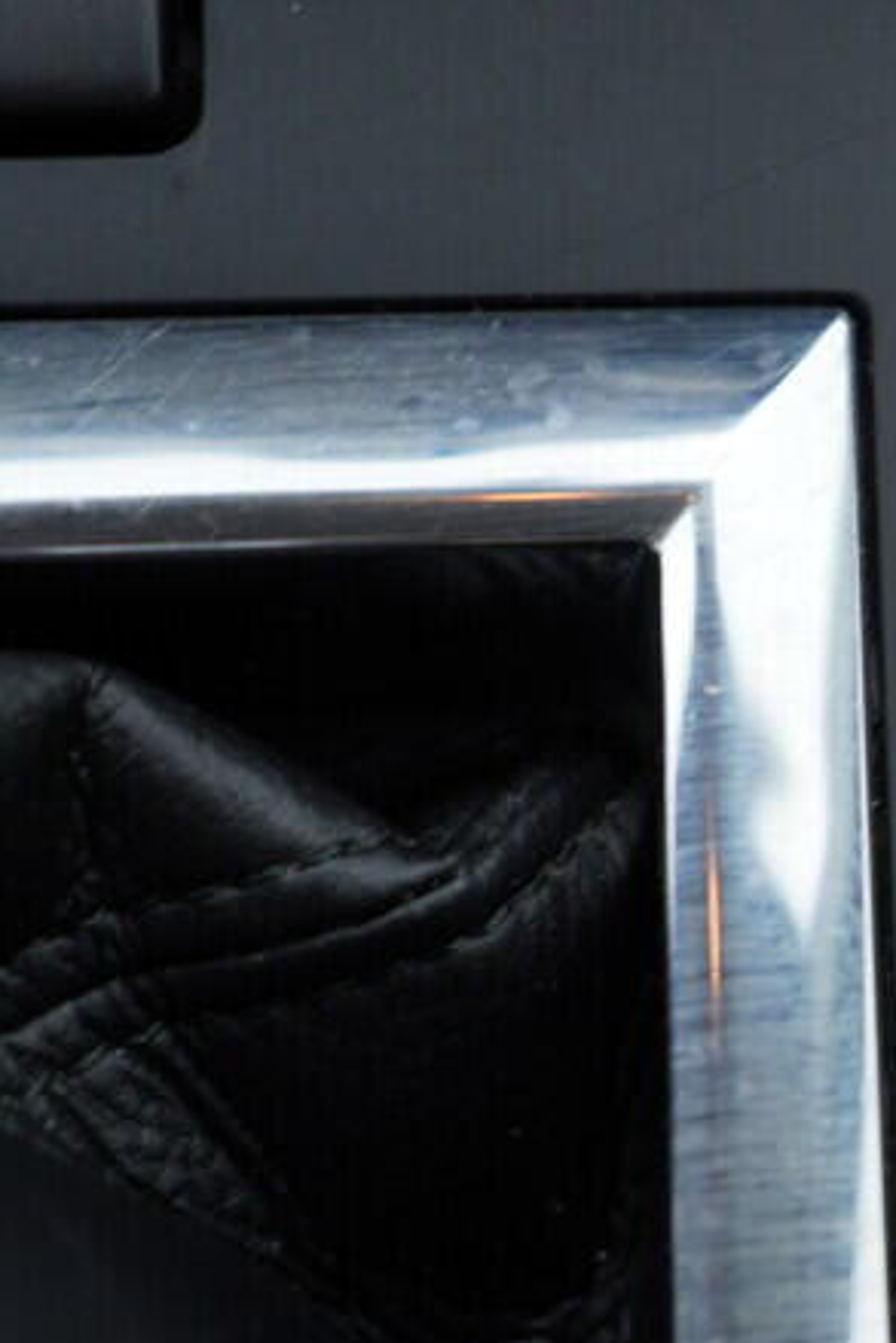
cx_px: 1364
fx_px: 3133
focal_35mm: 84
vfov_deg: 24.0
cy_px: 916
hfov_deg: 15.0
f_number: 3.2
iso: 125
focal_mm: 24
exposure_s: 1/50
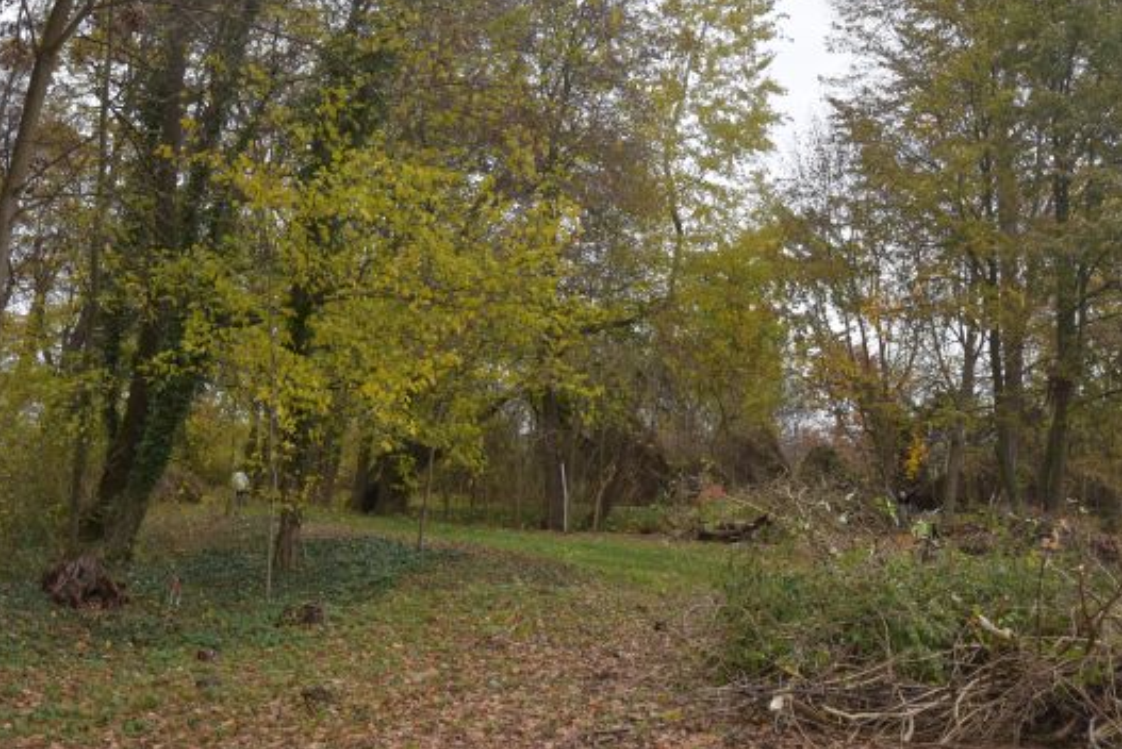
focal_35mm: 41
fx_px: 1278
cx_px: 453
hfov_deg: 47.1
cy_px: 334
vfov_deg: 32.6
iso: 100
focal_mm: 18
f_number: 3.5
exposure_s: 1/100
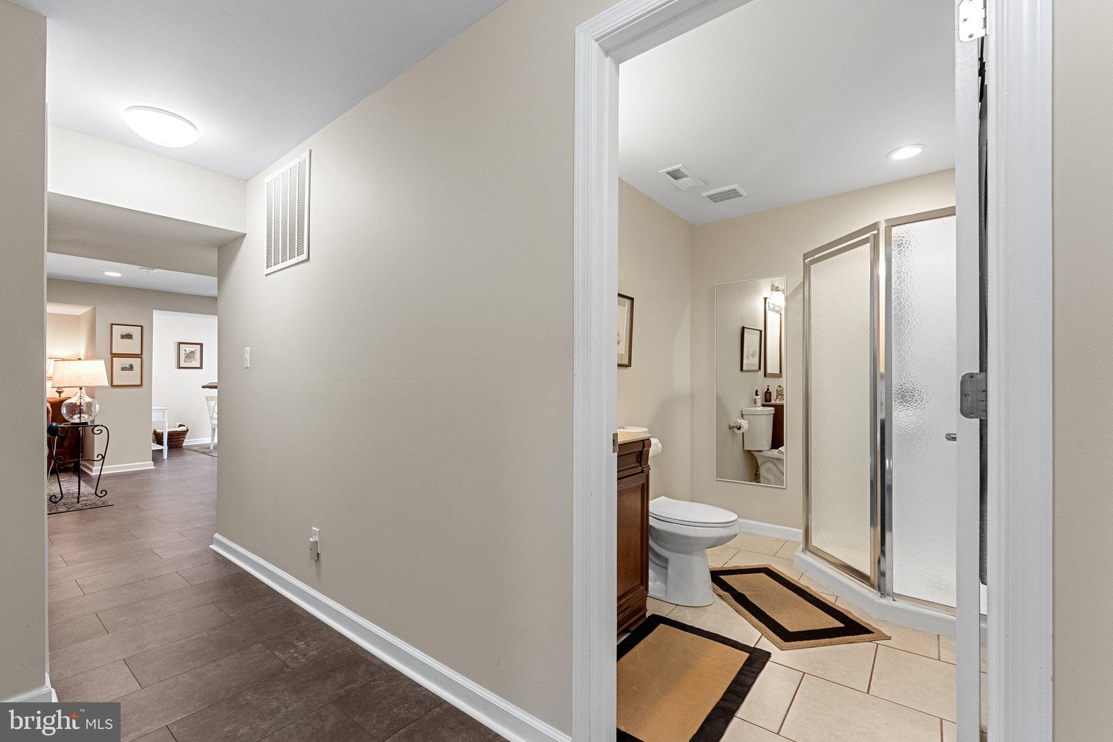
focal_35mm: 15
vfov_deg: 77.3
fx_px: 464
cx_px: 556
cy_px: 371
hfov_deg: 100.4
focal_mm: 10
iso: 800
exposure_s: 1/5
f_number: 8
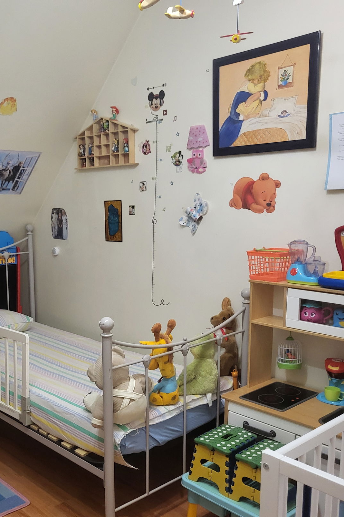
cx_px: 87
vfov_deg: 52.9
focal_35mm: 36
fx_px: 516
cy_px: 301
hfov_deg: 36.0
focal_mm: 4.25
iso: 640
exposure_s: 1/50
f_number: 1.8
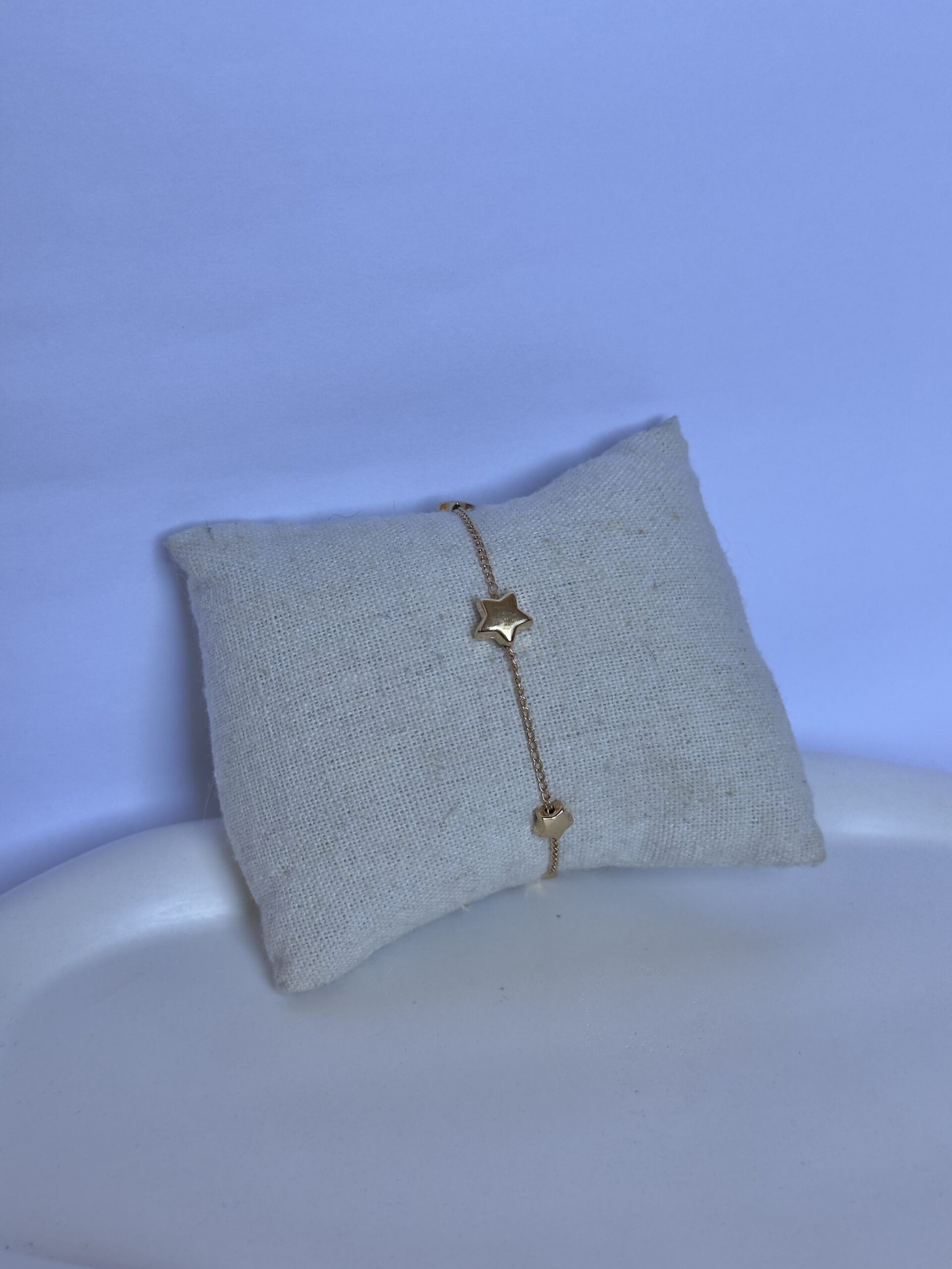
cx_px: 476
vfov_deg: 39.7
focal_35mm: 48
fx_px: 1760
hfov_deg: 30.3
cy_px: 634
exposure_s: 1/136
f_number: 1.78
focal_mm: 6.76
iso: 50
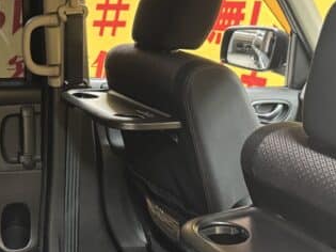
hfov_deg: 30.9
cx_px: 66
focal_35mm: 61
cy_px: 148
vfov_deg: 24.0
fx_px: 592
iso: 800
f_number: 1.78
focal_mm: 6.76
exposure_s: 1/33
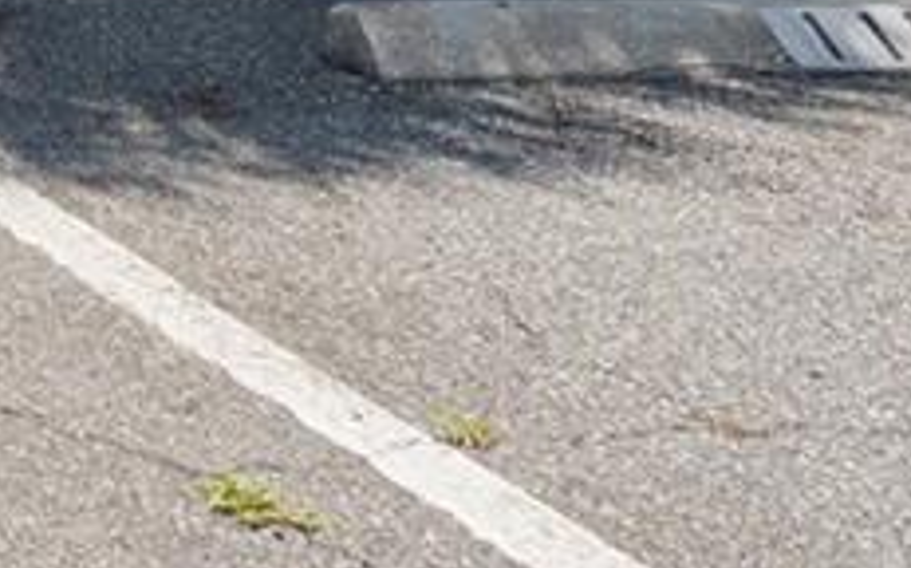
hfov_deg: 14.9
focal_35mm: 99
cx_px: -1152
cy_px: -667
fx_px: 2456
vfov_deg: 11.5
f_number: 7.1
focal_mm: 14
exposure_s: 1/320
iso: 400
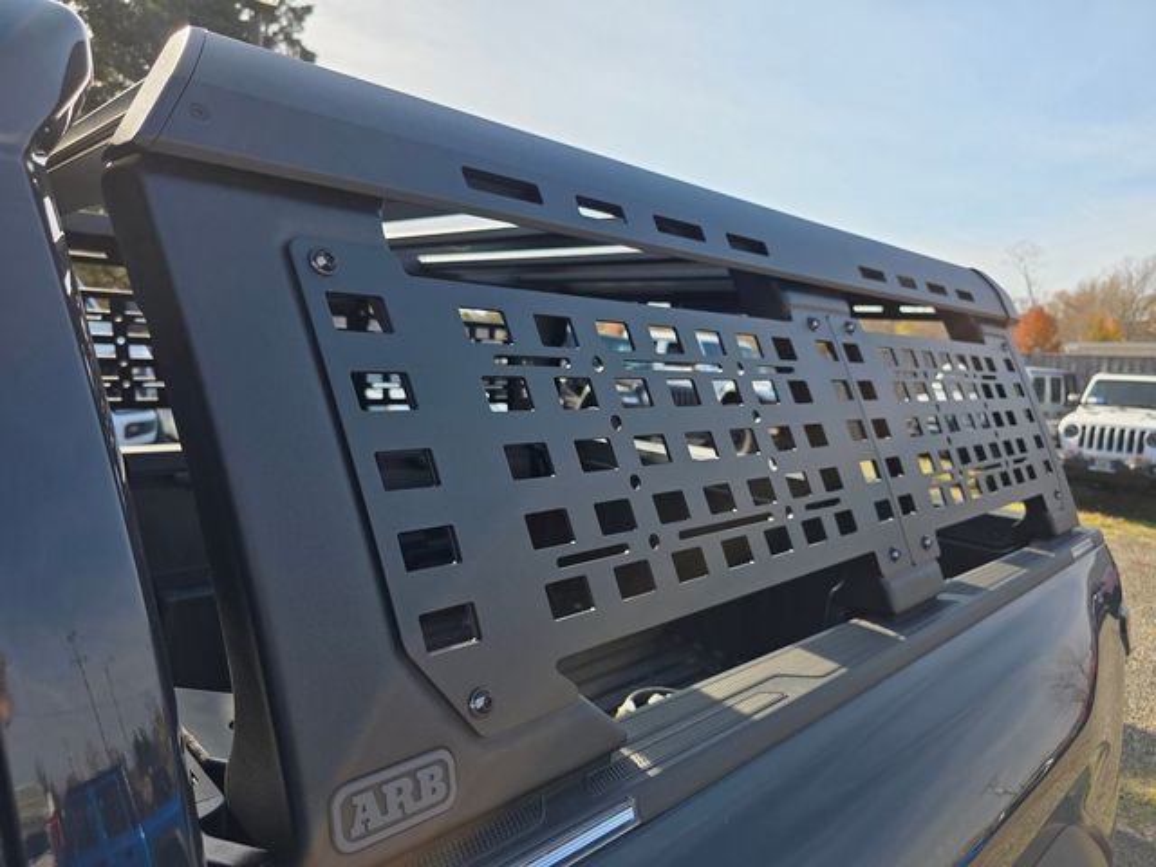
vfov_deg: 58.9
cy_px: 434
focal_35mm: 23
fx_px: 768
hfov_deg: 73.9
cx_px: 578
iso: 80
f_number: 1.7
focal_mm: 6.3
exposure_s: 1/4333
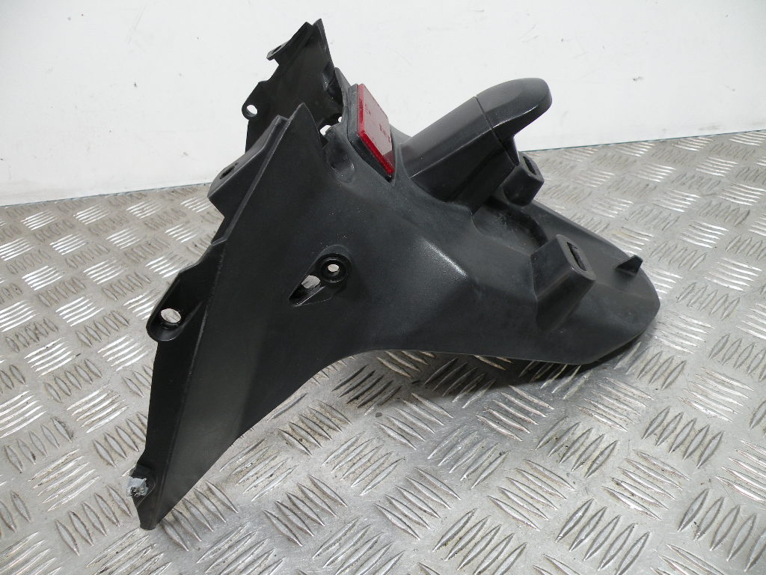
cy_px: 288
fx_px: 597
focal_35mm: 27
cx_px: 383
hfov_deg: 65.3
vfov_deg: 51.4
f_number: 2.8
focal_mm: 4.7
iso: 103
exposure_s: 1/86.4
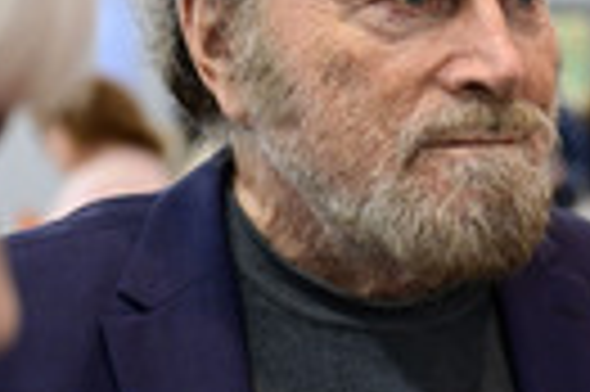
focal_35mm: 145
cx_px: 376
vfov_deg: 9.4
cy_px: 234
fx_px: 2373
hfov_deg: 14.2
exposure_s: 1/200
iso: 1600
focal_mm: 42
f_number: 2.8
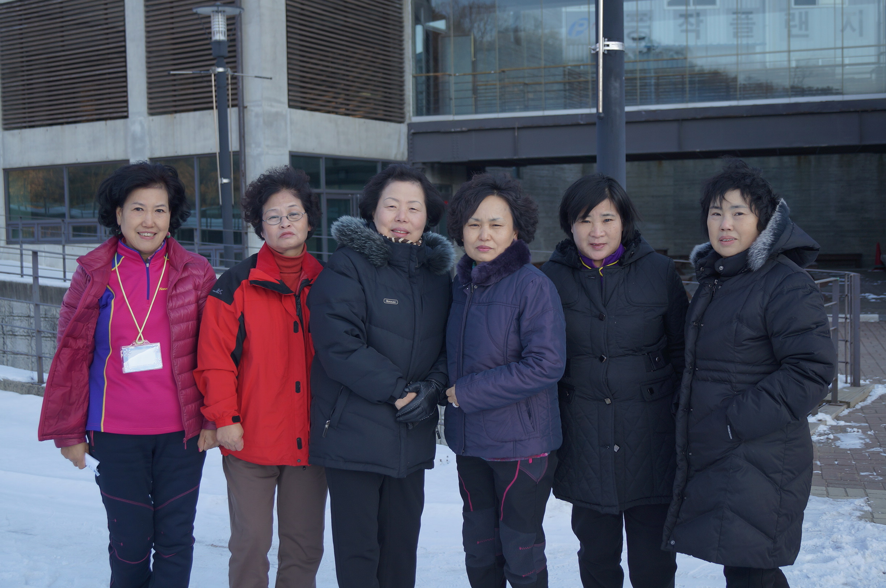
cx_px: 443
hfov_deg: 46.5
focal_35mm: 42
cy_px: 294
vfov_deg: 31.8
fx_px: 1032
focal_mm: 28
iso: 100
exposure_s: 1/160
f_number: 4.5
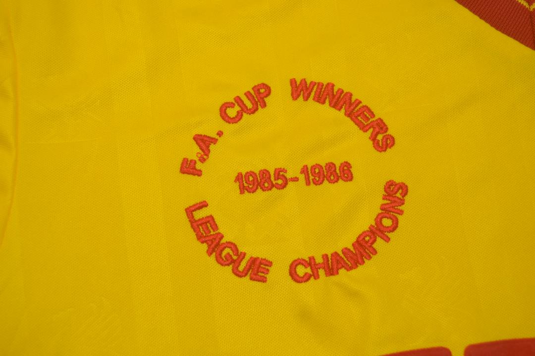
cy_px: 178
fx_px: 758
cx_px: 268
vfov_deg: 26.5
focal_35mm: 51
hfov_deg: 38.9
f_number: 5
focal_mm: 34
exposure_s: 1/160
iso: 200
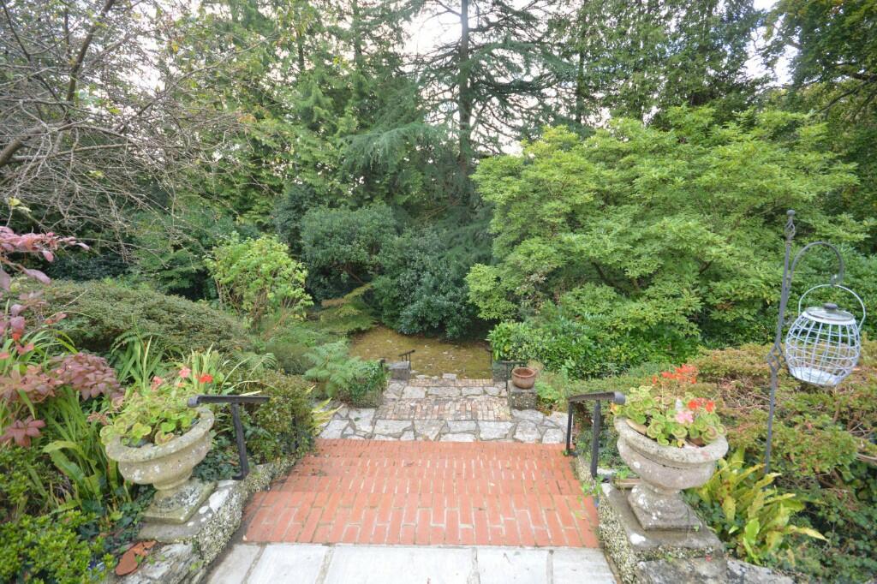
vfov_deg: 77.3
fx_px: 365
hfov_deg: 100.4
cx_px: 438
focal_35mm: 15
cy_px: 292
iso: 400
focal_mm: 10
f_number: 8
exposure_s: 1/80
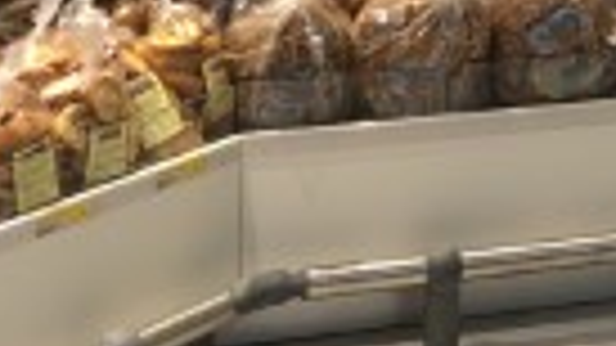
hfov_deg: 13.8
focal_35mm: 143
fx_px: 2335
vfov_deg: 7.9
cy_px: -476
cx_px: 1021
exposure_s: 1/33
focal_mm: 4
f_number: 1.8
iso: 25
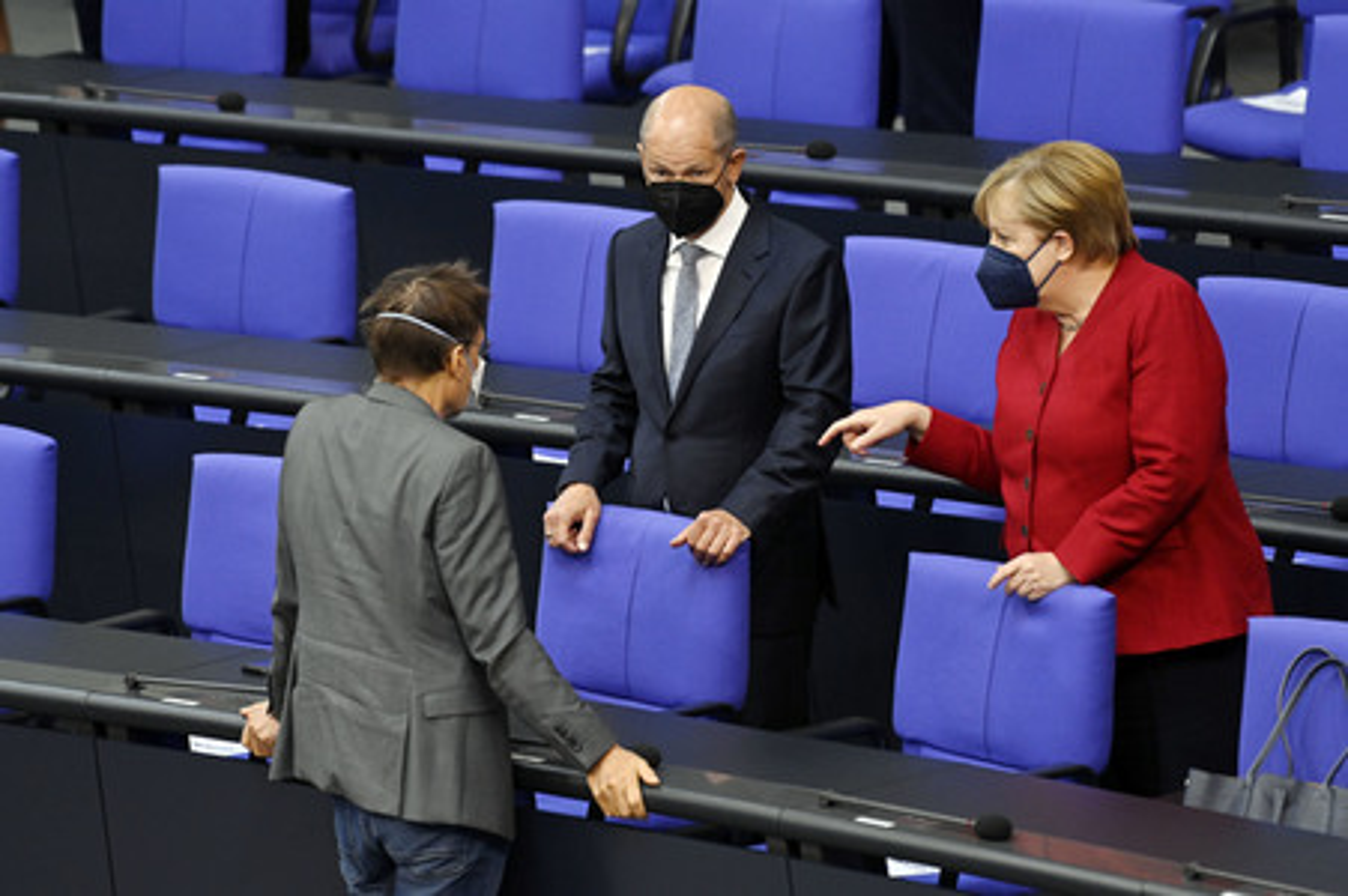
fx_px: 12347
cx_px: 674
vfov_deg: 4.2
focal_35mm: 330
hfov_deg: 6.2
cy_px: 448
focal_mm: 330
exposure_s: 1/320
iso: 5000
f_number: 5.6
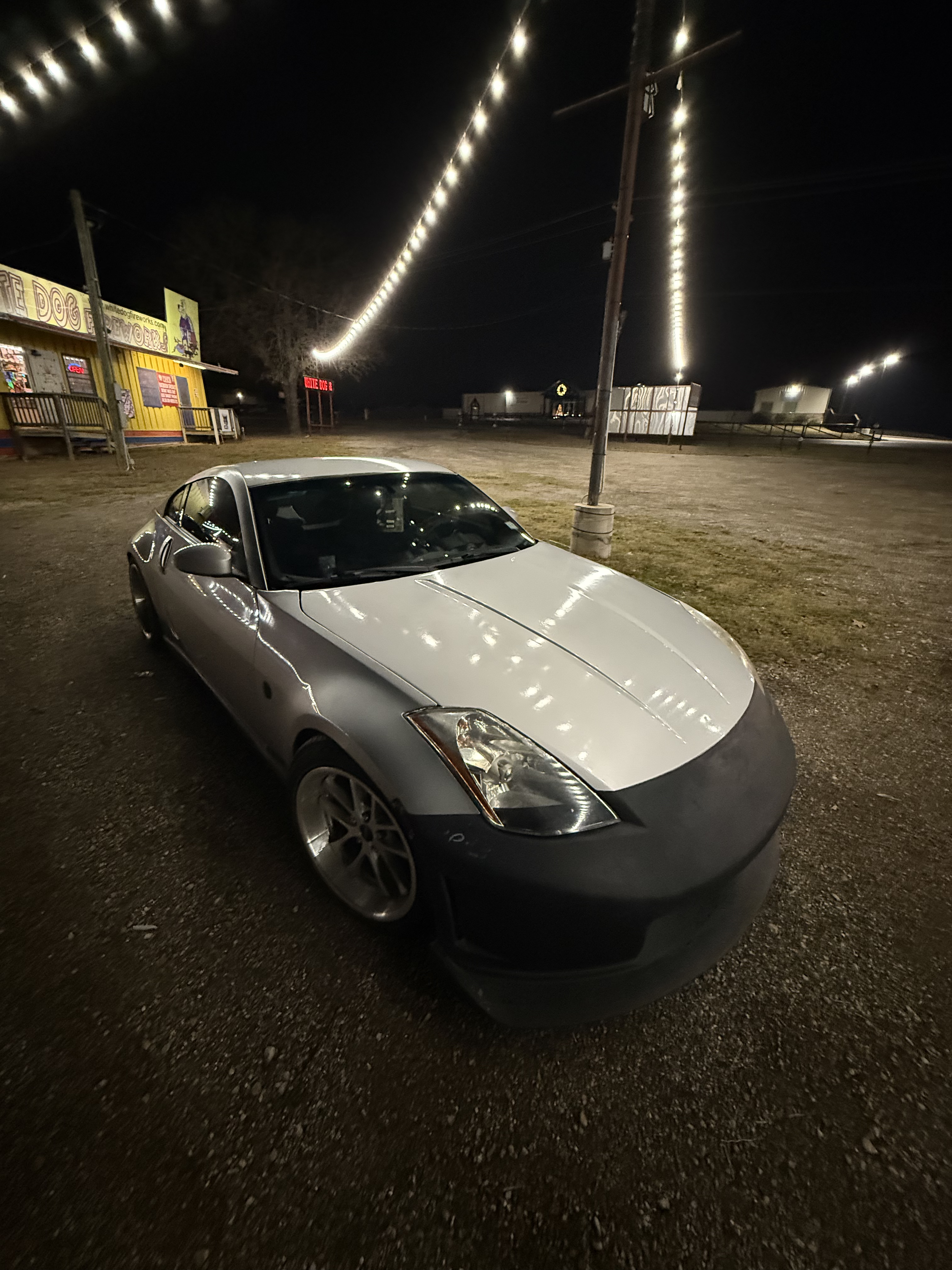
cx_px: 476
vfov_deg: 102.1
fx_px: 513
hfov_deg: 85.7
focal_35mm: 14
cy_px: 635
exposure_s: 1/60
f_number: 2.2
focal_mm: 2.22
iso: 1000
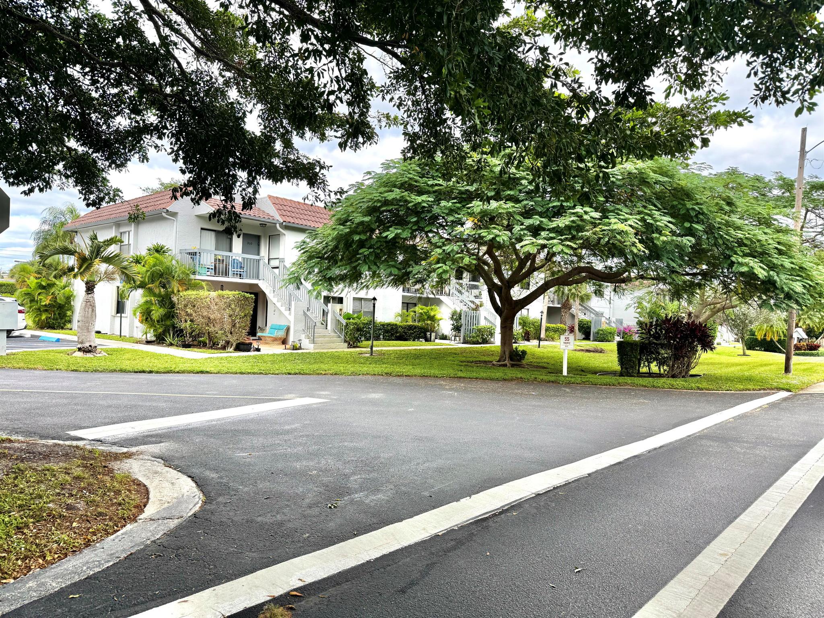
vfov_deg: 56.8
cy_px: 309
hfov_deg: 71.6
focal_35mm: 24
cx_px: 412
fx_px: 571
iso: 80
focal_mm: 6.76
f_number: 1.78
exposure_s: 1/364
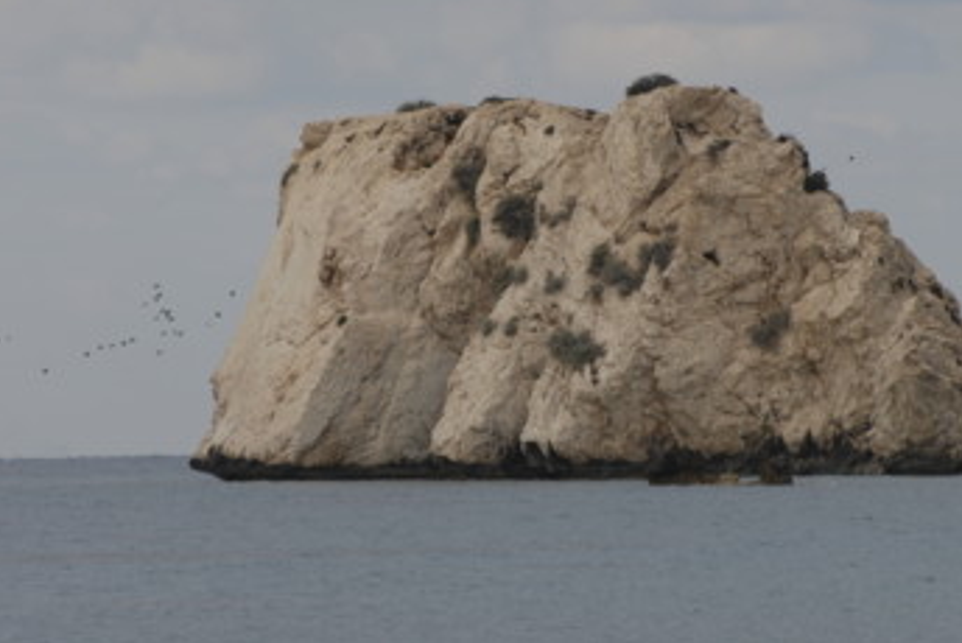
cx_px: 492
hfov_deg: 4.4
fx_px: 12596
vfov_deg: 2.9
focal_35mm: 471
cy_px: 274
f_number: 11
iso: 100
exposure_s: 1/125
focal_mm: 270
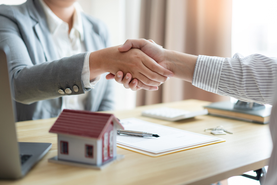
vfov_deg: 24.6
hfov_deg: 36.2
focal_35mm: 55
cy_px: 92
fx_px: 423
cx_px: 138
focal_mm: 55
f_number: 2
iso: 250
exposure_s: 1/320
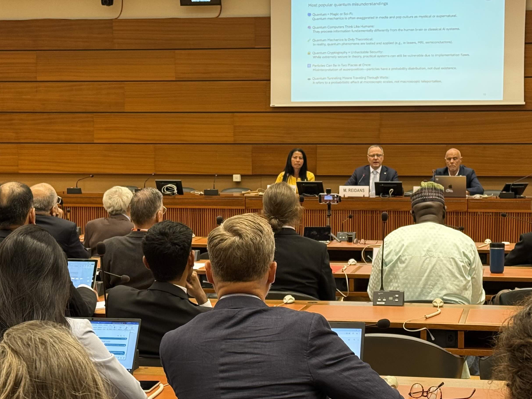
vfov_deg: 18.4
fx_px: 1229
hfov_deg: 24.4
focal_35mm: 80
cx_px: 267
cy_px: 226
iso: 100
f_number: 1.78
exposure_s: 1/50
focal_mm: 6.76
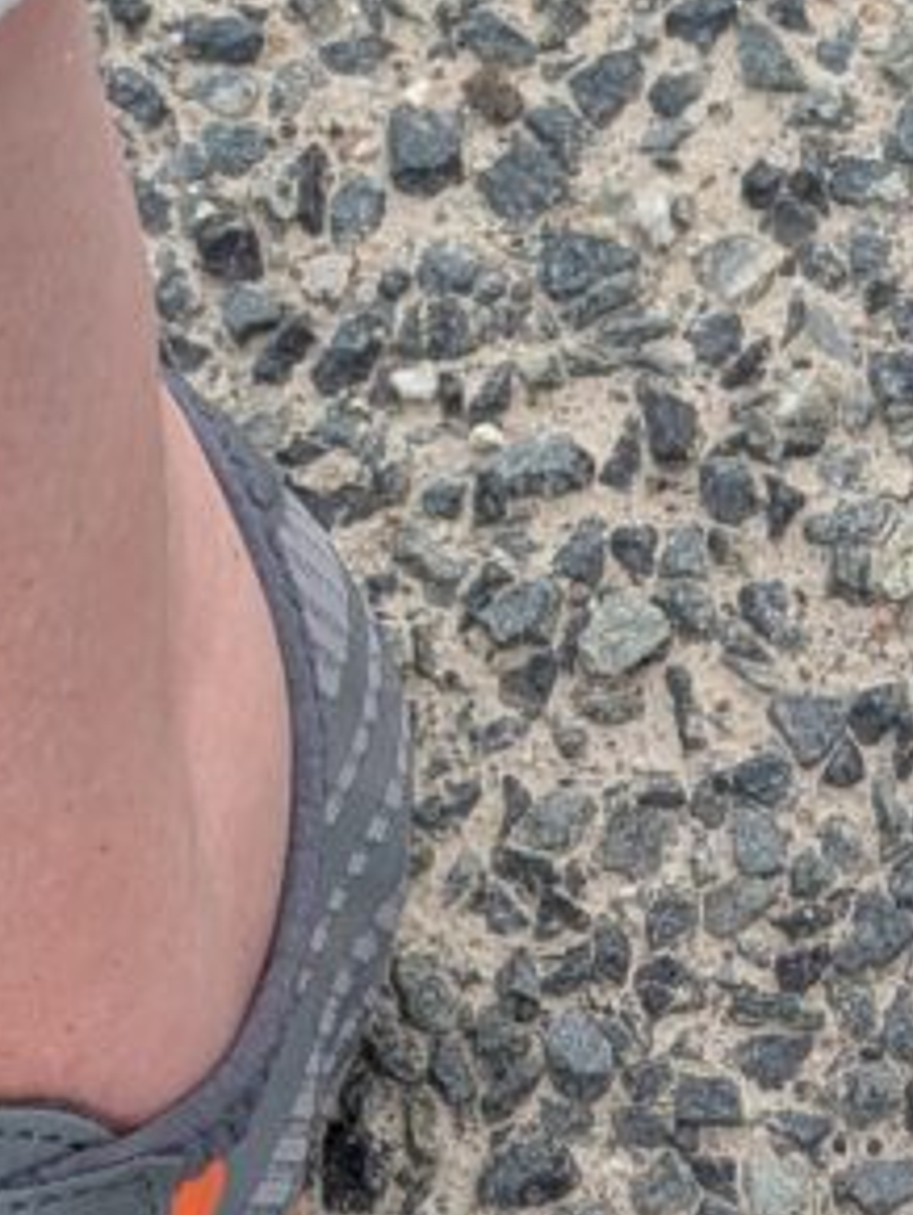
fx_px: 6075
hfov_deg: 8.6
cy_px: 1590
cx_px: 871
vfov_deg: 11.1
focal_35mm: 173
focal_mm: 6.9
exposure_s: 1/305
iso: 16
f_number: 1.68
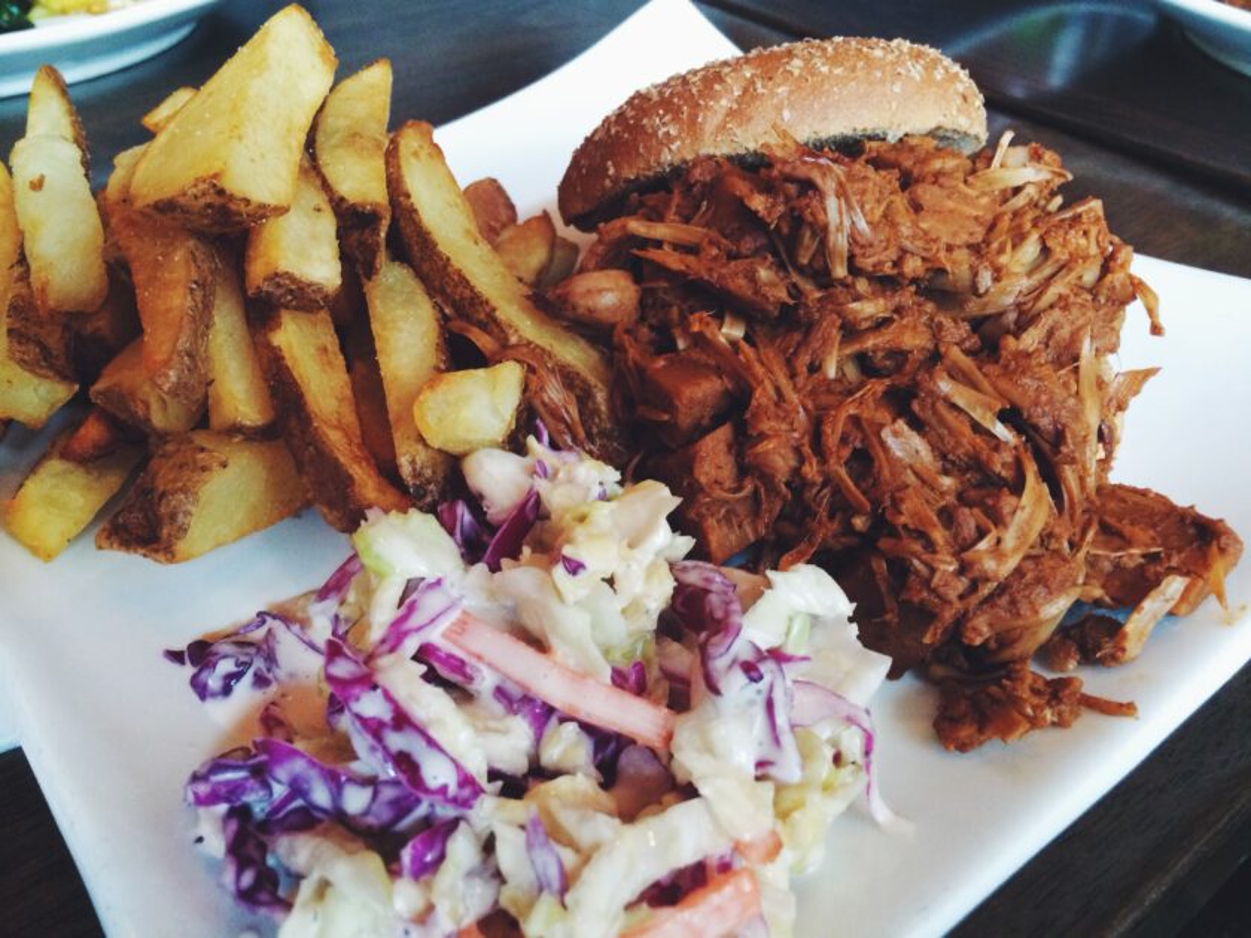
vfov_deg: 46.8
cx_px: 626
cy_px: 469
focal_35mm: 30
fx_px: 1084
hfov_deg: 60.0
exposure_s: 1/24
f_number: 2.2
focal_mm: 4.12
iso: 320
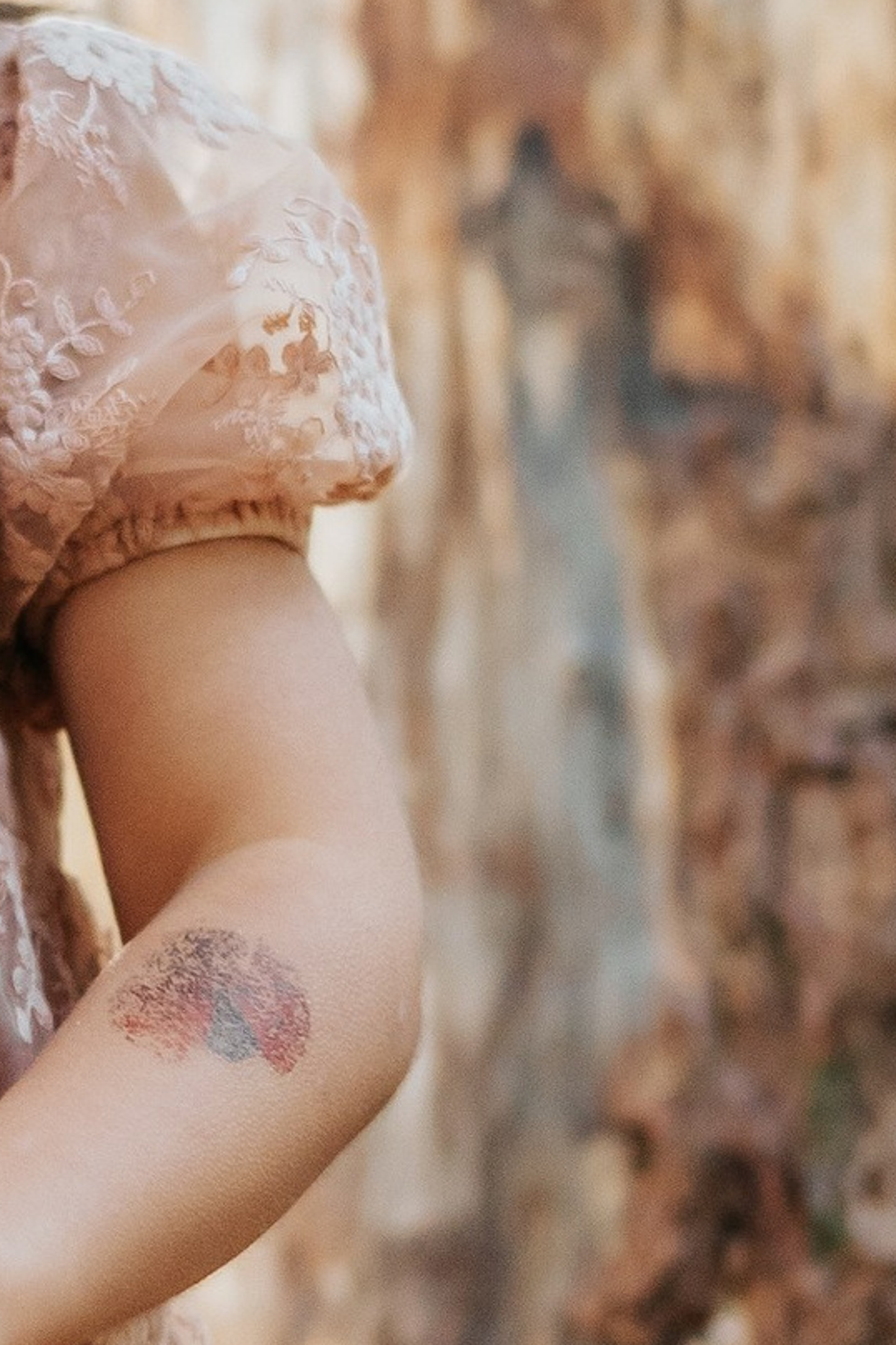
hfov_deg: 5.7
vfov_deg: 8.6
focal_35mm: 238
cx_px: -265
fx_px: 8885
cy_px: 907
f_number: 1.6
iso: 1000
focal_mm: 50
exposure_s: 1/200
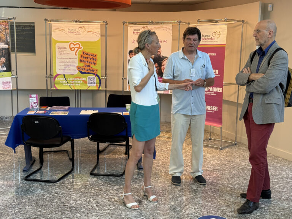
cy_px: 110
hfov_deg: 39.7
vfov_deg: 30.3
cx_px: 146
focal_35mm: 48
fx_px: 405
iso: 100
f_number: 1.78
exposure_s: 1/60
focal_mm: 6.76
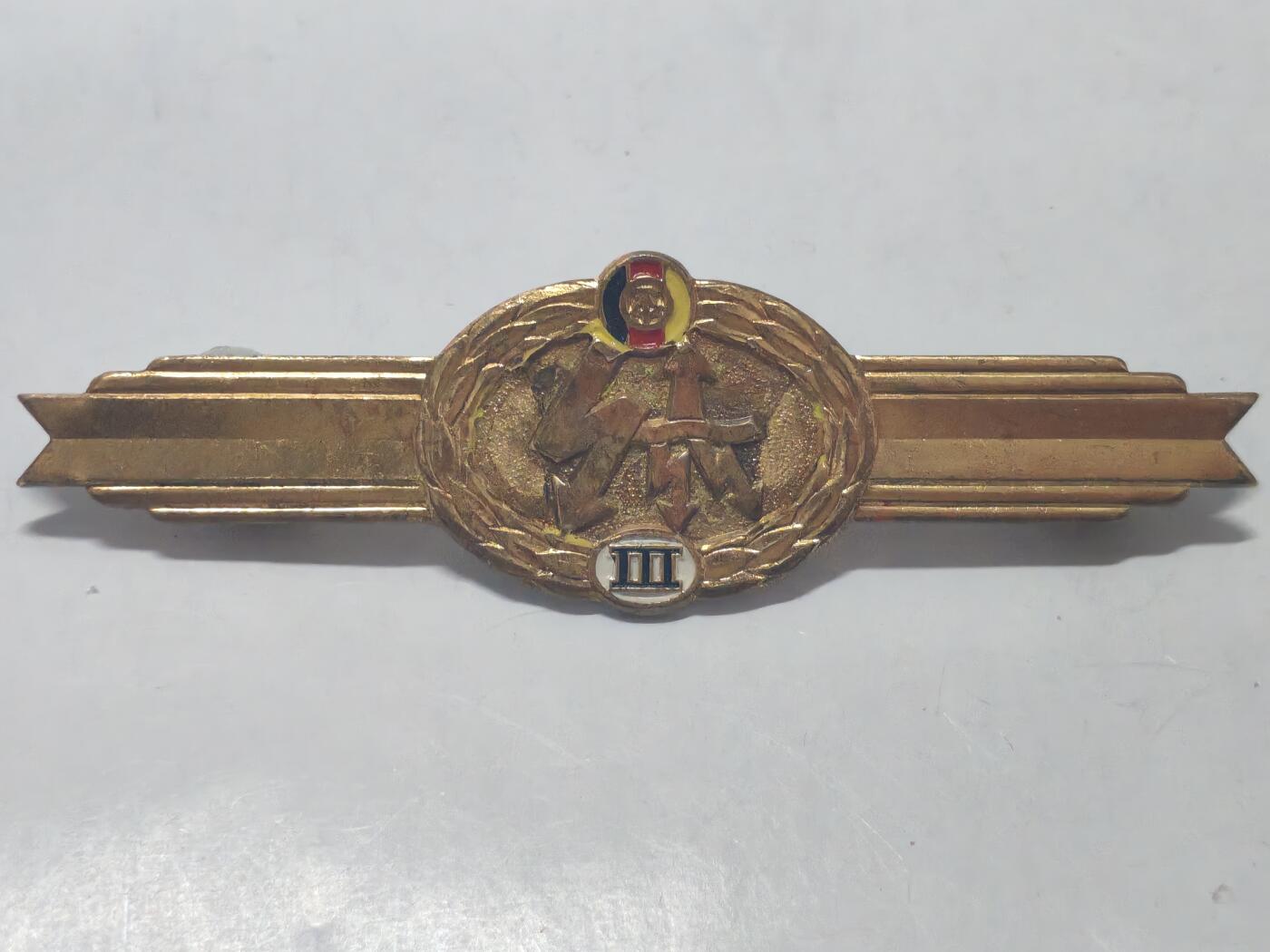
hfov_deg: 28.6
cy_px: 476
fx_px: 2495
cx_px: 635
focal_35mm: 68
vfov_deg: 21.6
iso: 800
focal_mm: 5.52
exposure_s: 1/33
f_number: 1.95
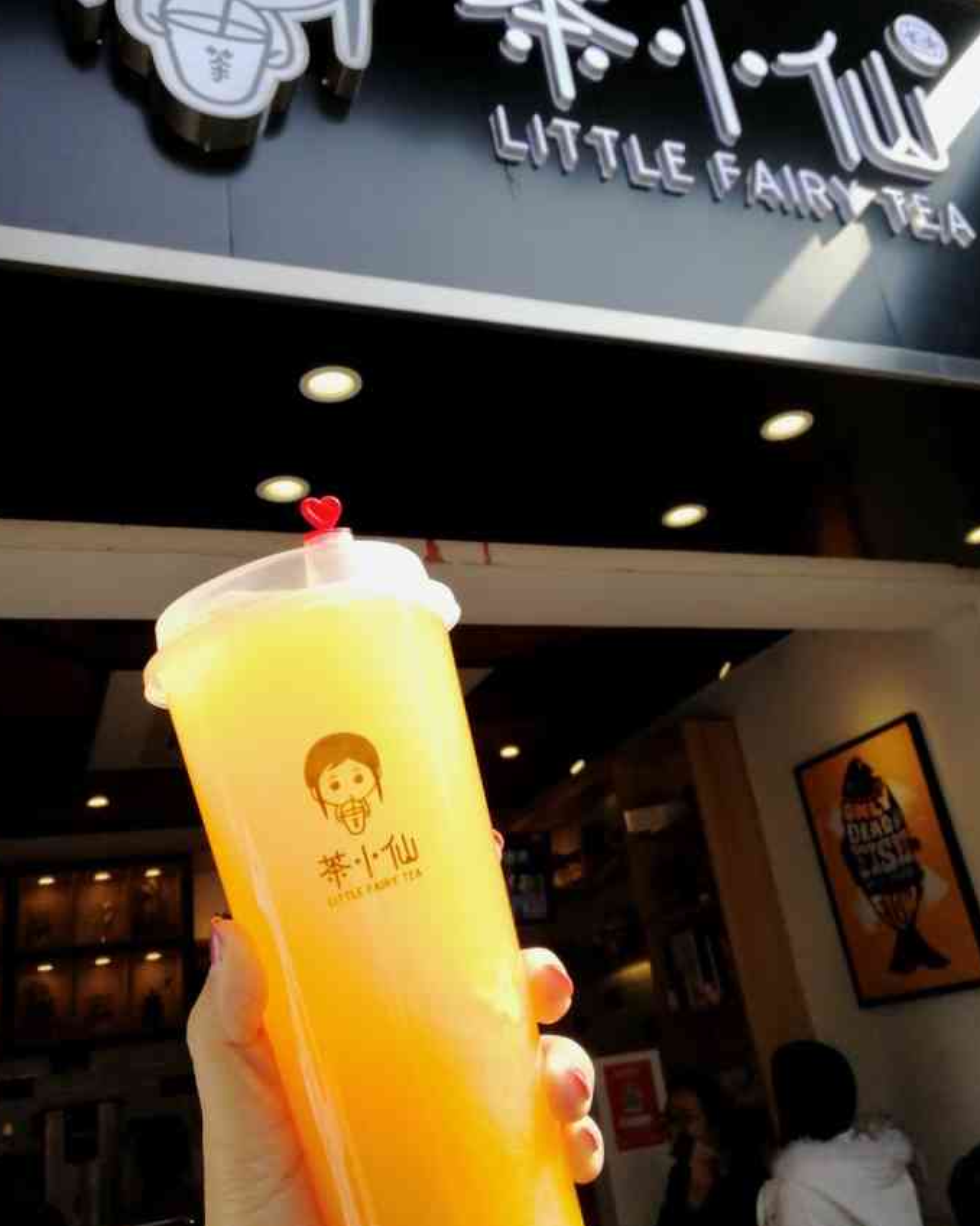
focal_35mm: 29
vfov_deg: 60.4
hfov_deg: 50.0
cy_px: 557
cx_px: 486
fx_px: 1052
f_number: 2.2
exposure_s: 1/909
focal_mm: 3.95
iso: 100
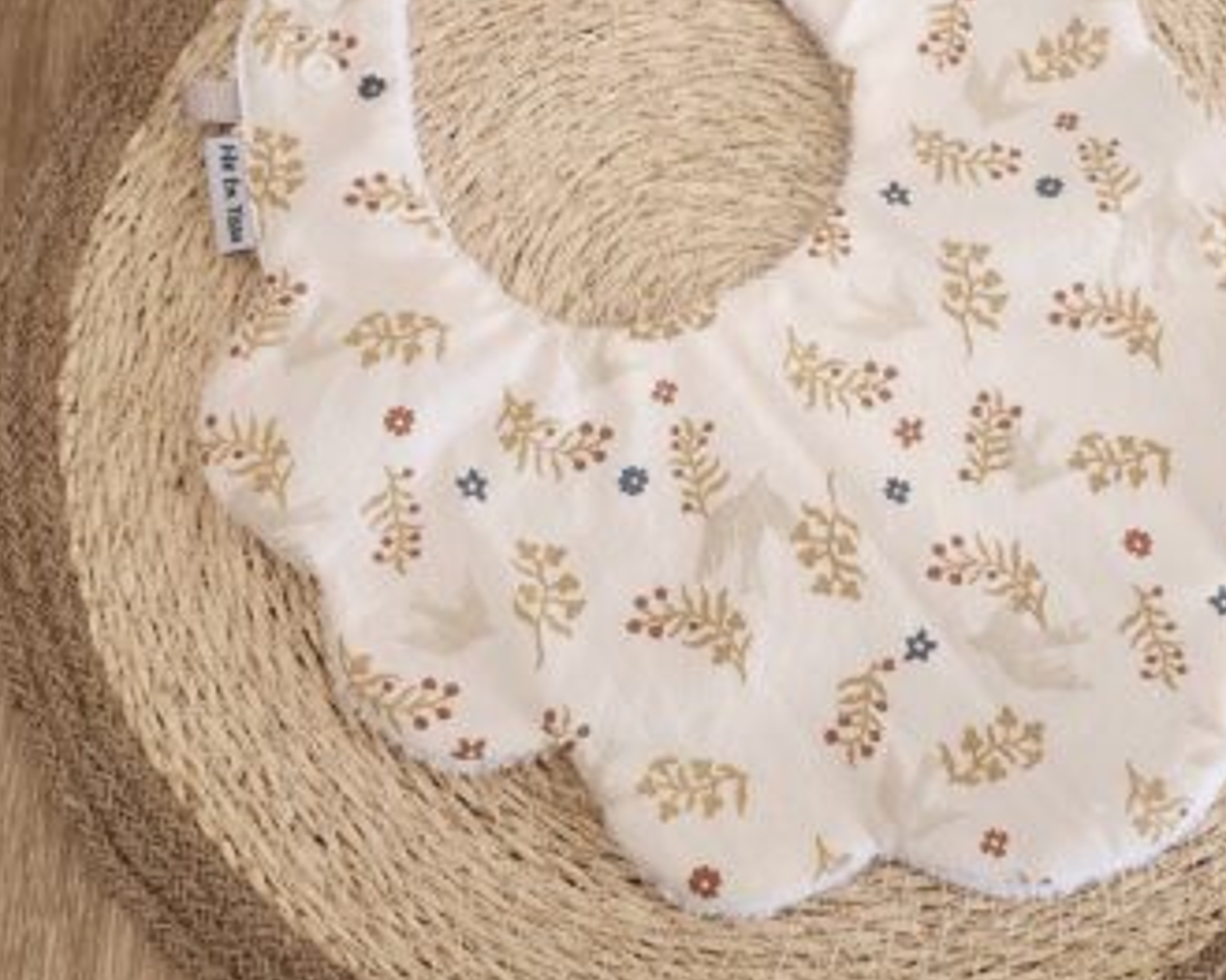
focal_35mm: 41
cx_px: 723
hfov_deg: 44.6
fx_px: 1487
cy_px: 350
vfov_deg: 36.2
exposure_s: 1/182
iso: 160
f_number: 1.8
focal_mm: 6.4
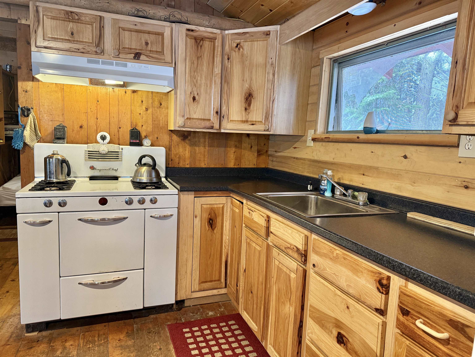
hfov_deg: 71.6
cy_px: 178
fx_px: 329
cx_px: 238
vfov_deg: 56.8
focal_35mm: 24
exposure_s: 1/60
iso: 320
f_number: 1.78
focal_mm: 6.76
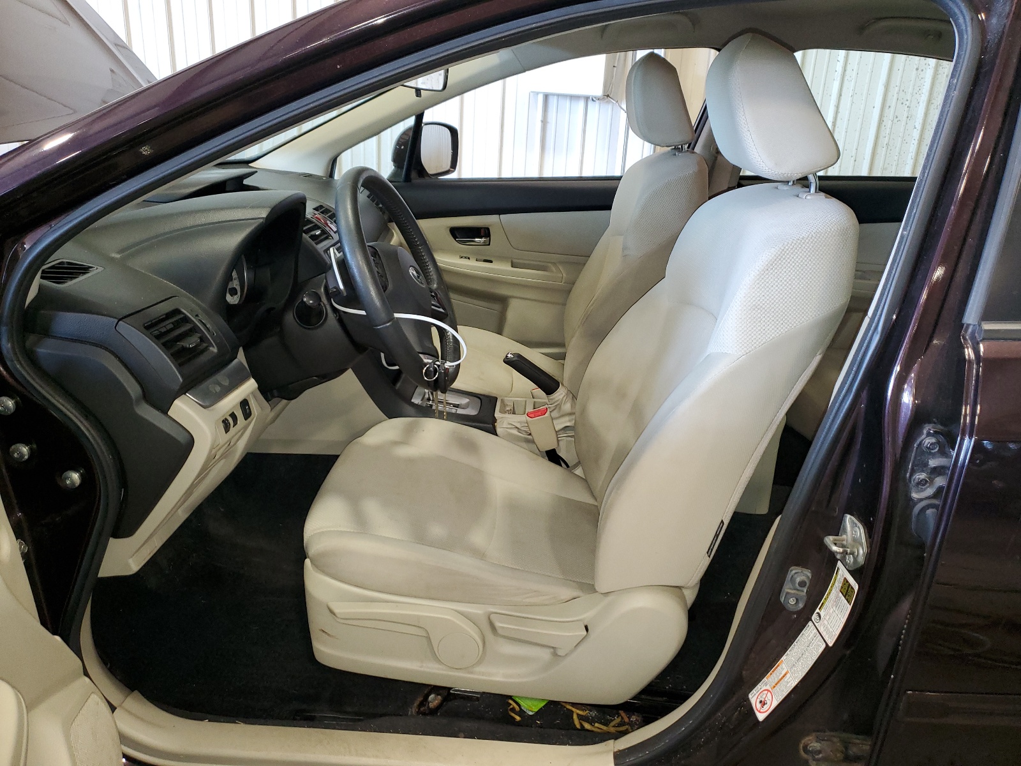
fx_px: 767
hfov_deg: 67.3
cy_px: 383
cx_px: 510
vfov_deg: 53.1
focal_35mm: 26
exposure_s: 1/60.2
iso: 141
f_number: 1.5
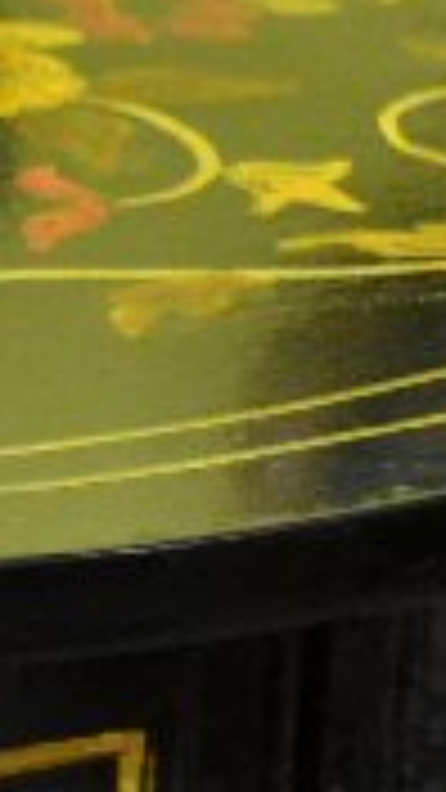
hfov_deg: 3.9
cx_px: -1171
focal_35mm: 295
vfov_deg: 7.3
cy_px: 927
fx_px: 6202
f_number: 4
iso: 1600
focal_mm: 22
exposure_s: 1/60
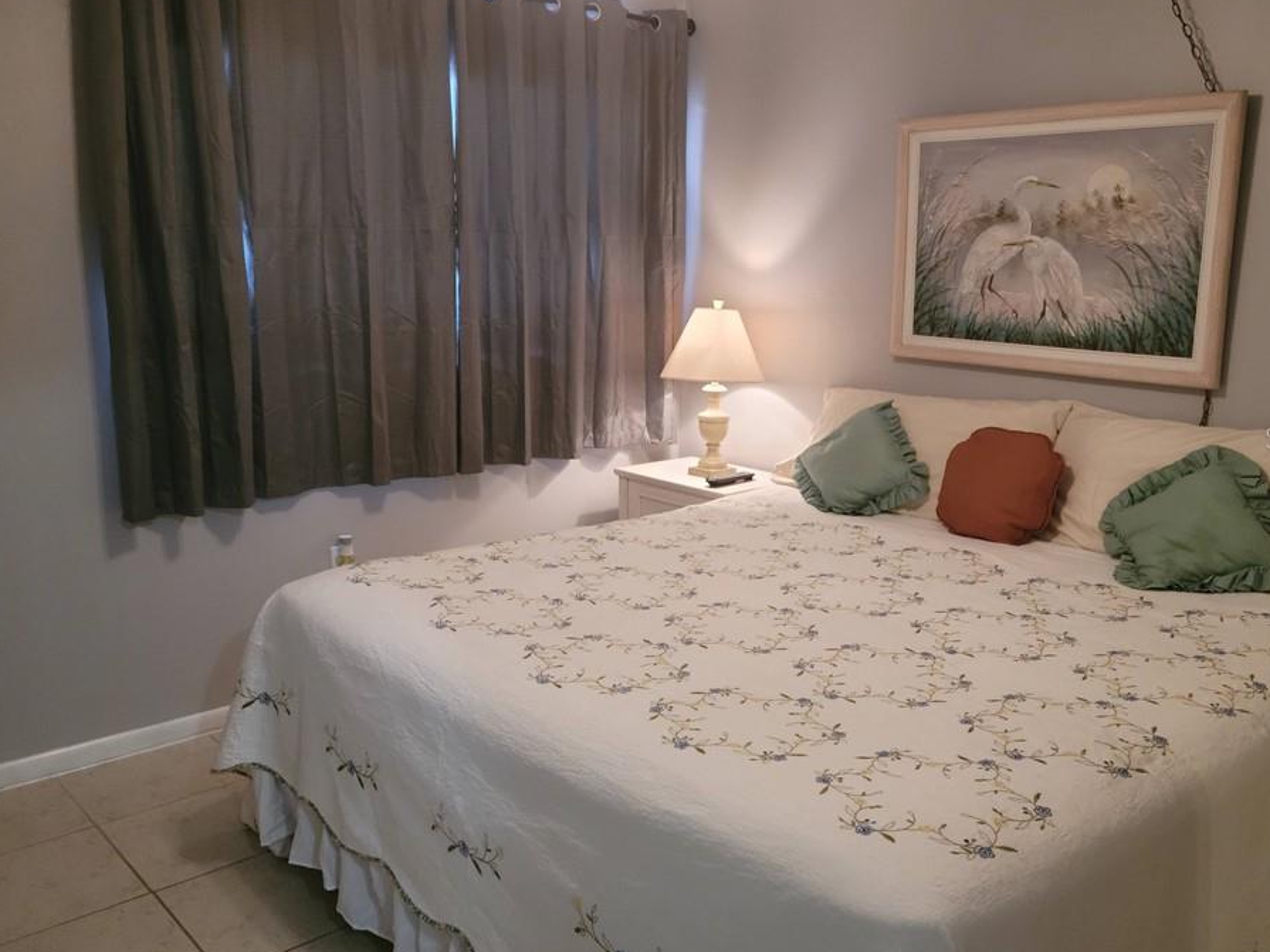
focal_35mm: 32
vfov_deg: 44.1
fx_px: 1174
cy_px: 438
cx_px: 673
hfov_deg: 56.8
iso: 320
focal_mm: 5.9
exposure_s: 1/39
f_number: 2
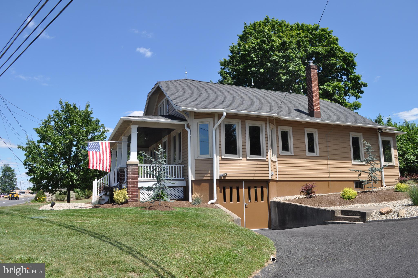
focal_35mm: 27
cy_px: 139
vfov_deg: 47.8
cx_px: 209
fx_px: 313
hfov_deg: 67.4
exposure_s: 1/320
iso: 200
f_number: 9
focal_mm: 18
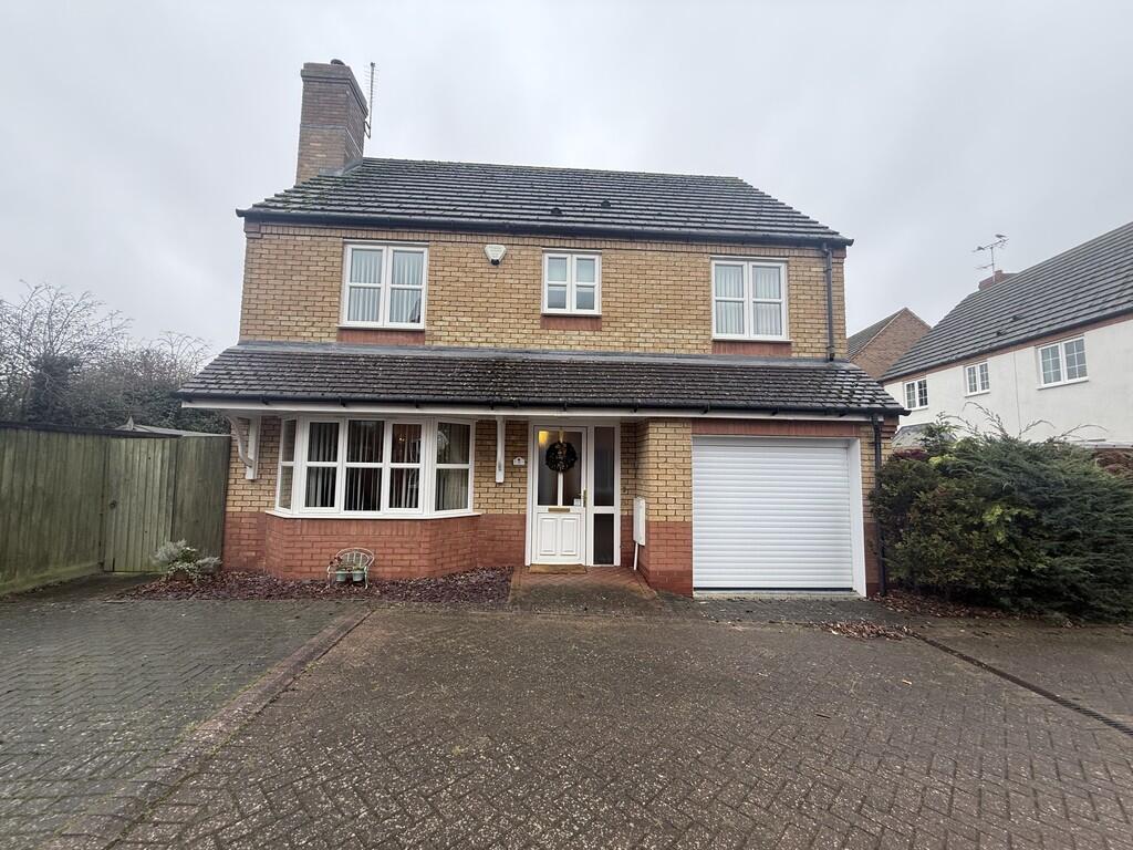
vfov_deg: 85.7
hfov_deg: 102.1
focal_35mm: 14
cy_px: 425
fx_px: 458
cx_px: 566
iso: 50
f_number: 2.2
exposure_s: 1/99
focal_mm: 2.22
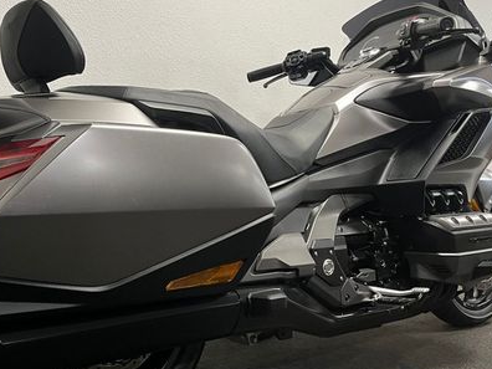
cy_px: 199
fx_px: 597
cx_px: 180
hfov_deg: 44.4
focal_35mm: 42
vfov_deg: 34.3
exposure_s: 1/50
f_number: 1.6
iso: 100
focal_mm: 5.1
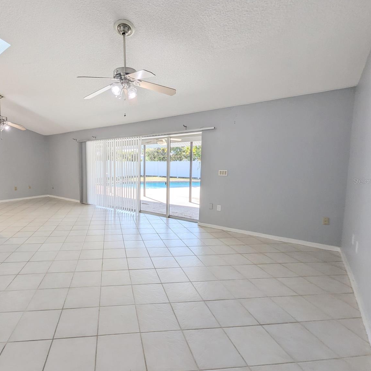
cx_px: 126
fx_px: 194
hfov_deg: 84.6
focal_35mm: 16
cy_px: 181
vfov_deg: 87.4
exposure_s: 1/224
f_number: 2.2
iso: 42
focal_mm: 1.95
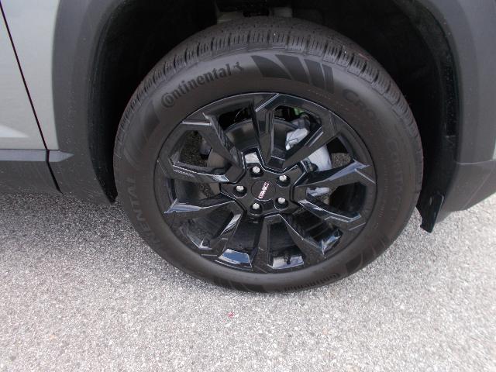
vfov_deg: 53.1
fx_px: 373
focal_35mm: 26
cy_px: 186
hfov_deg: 67.3
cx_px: 248
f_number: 3.2
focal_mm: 4.6
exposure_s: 1/100
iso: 80
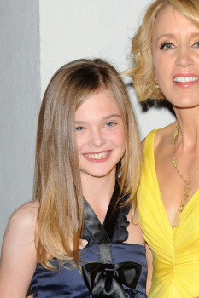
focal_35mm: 126
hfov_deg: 10.9
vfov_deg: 16.2
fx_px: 1046
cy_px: 221
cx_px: 140
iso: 500
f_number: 6.3
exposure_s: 1/200
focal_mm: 70
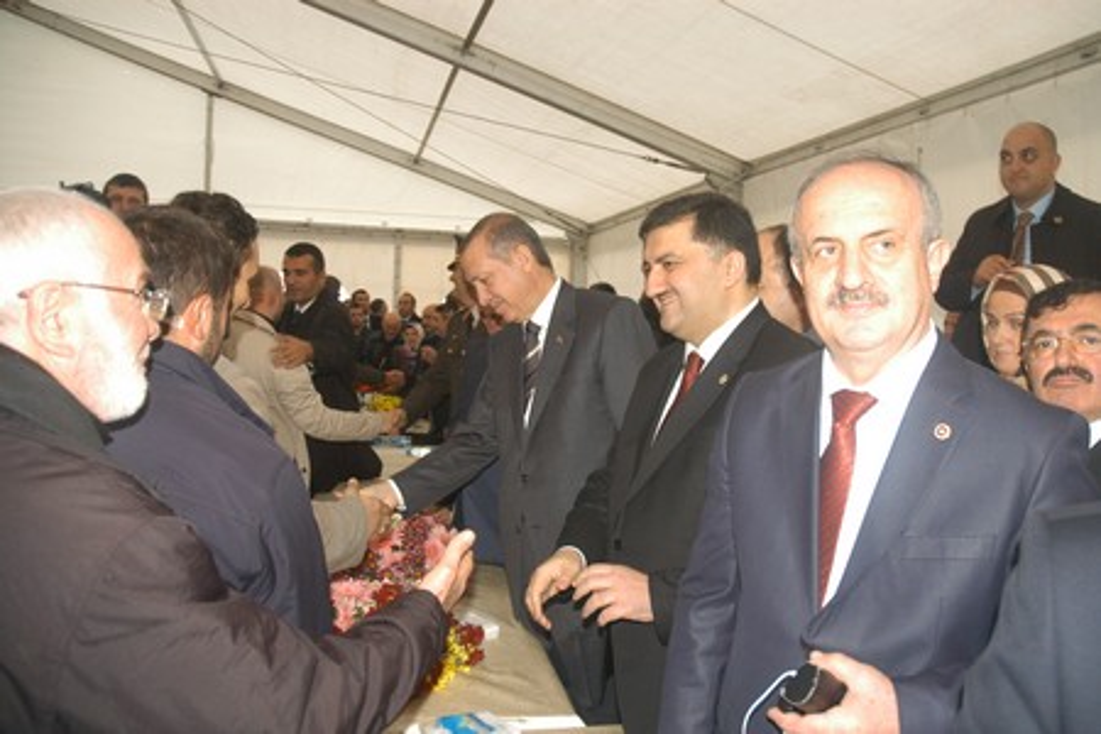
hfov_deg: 67.4
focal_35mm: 27
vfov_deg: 47.9
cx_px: 550
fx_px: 826
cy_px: 367
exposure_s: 1/60
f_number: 4.5
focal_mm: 18
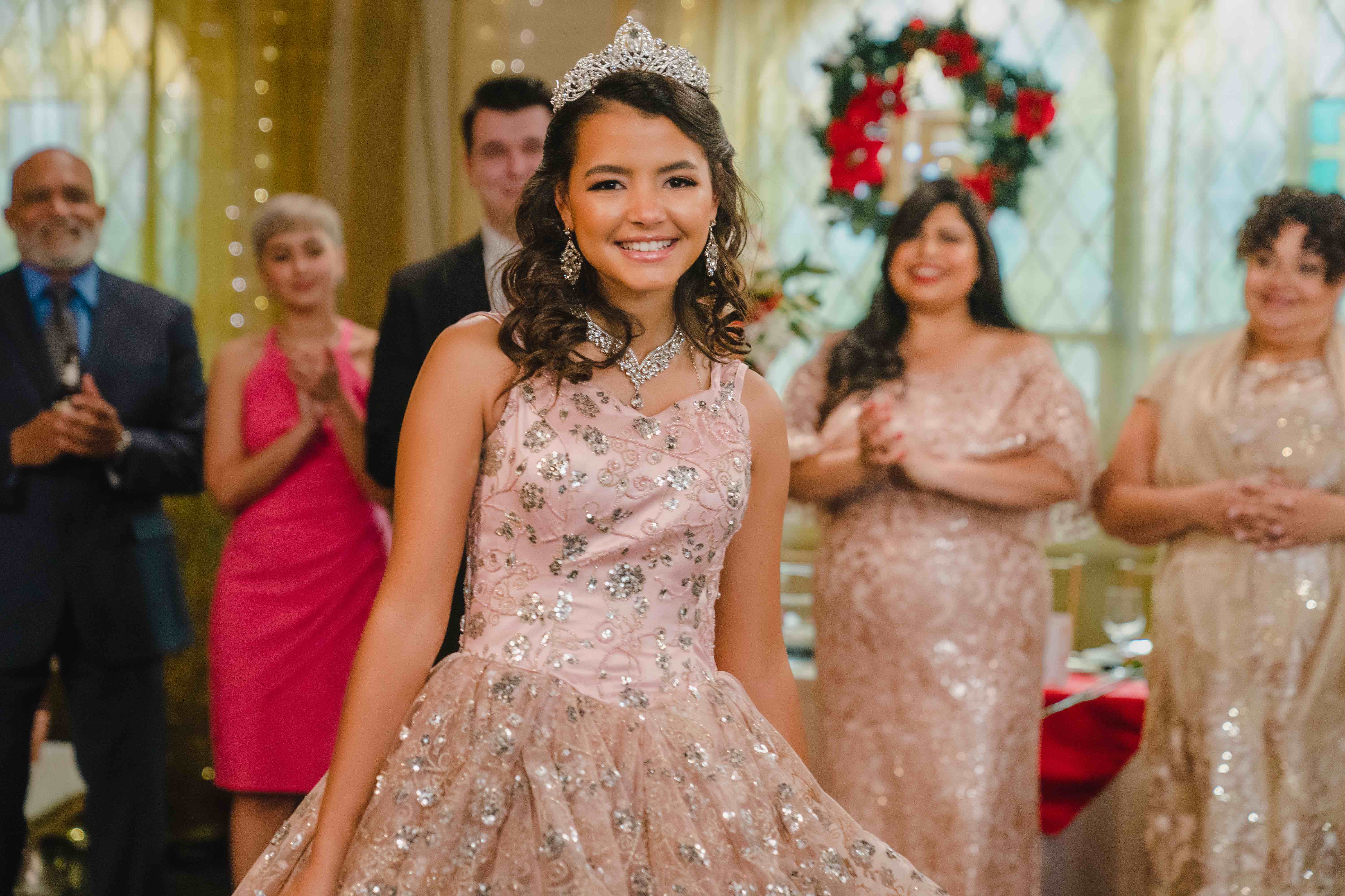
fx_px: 2578
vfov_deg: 19.7
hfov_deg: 29.2
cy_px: 448
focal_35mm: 69
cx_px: 672
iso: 4000
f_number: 2.8
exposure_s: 1/160
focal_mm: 69
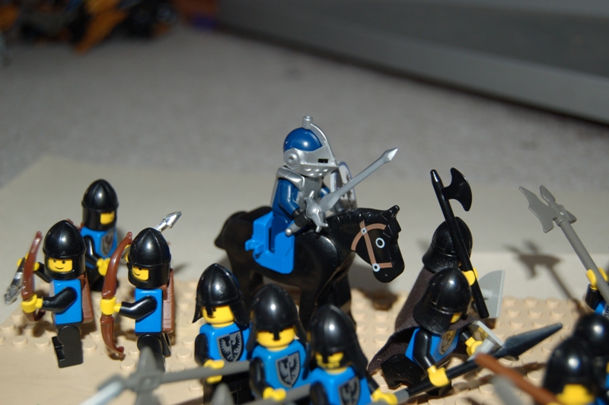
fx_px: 761
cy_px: 202
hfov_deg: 43.6
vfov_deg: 29.8
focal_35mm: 45
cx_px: 304
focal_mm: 30
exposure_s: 1/60
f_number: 4.2
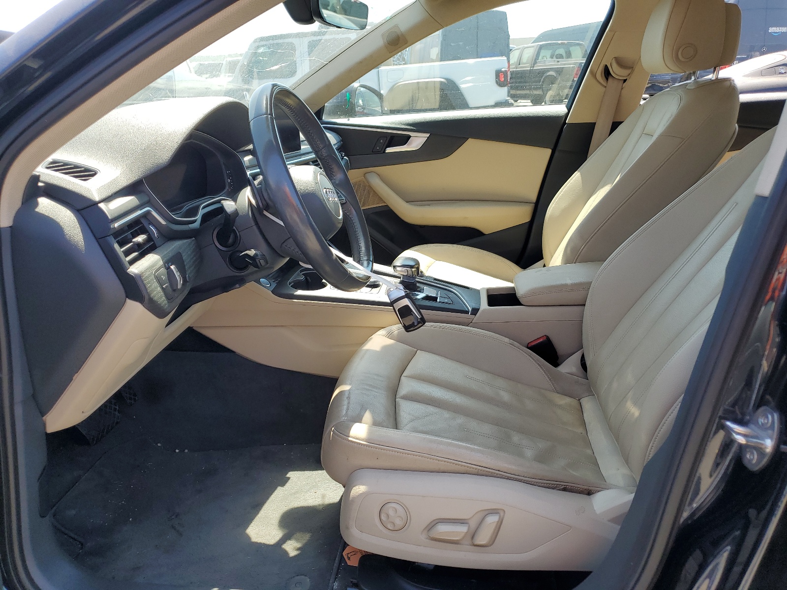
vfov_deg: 53.1
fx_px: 591
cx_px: 394
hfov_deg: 67.3
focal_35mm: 26
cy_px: 295
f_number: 1.5
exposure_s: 1/588
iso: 50
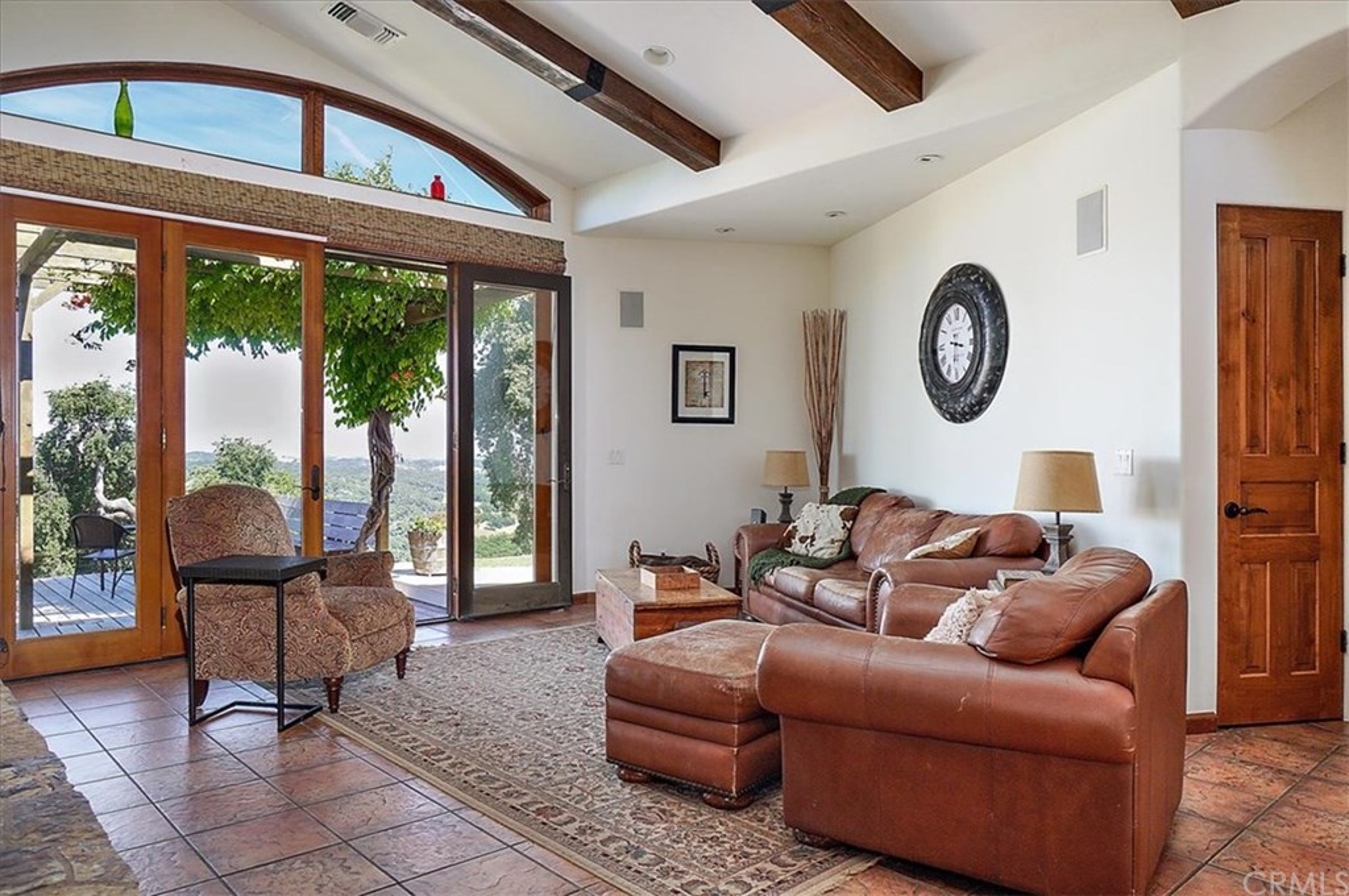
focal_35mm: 24
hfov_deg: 73.8
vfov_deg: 53.0
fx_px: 898
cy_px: 448
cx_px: 674
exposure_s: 1/15
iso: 320
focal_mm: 16
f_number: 6.3
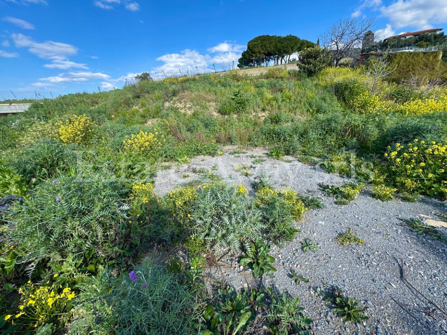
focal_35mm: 14
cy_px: 168
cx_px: 224
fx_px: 181
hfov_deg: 102.1
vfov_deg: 85.7
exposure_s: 1/681
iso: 40
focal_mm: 2.22
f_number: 2.2
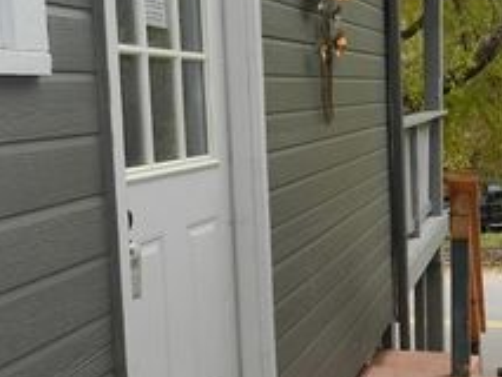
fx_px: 784
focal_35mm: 54
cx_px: 361
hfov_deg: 34.9
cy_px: 178
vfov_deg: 27.1
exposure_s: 1/100
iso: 160
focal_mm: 4
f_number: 3.4
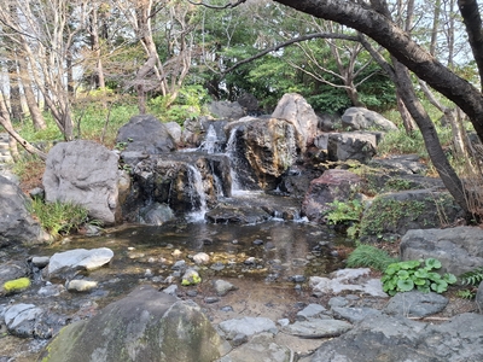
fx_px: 321
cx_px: 242
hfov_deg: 73.9
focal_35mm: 23
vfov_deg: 58.9
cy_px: 181
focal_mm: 5.54
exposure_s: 1/138
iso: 50
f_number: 1.8
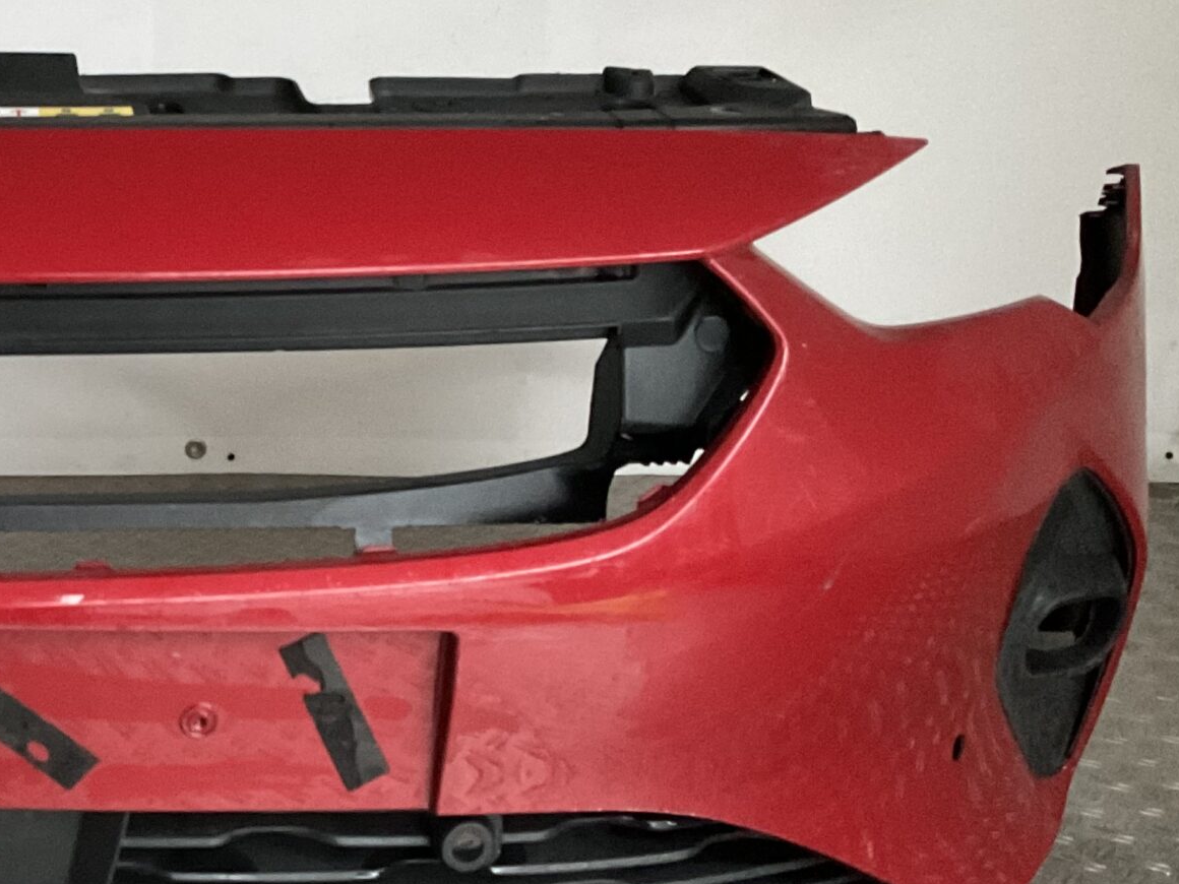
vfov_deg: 22.9
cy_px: 309
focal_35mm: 64
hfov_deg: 27.9
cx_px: -76
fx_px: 2180
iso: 400
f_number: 1.8
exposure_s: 1/25
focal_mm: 3
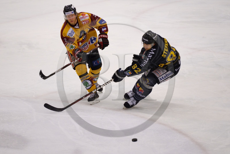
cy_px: 77
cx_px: 115
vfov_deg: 6.9
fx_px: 1277
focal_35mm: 200
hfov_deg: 10.3
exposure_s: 1/1000
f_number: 4
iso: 1600
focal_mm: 200
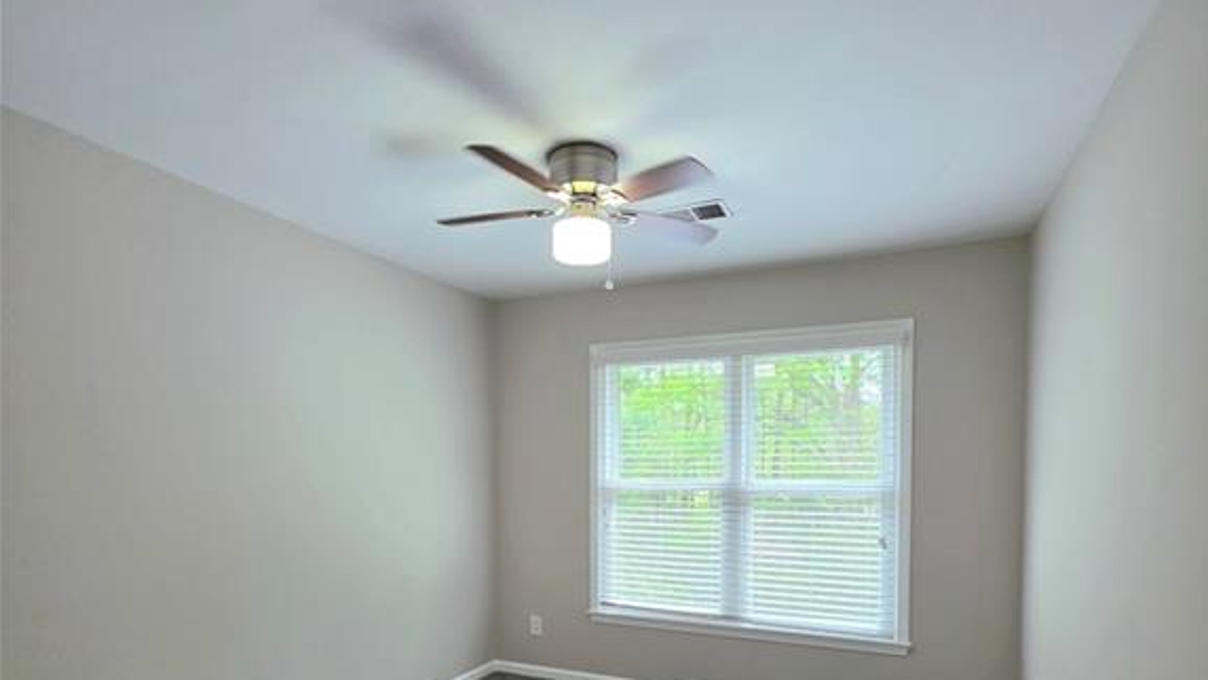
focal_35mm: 19
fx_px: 609
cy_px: 490
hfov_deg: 89.6
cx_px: 606
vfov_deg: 56.2
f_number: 1.9
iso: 100
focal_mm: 2.2
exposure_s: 1/120
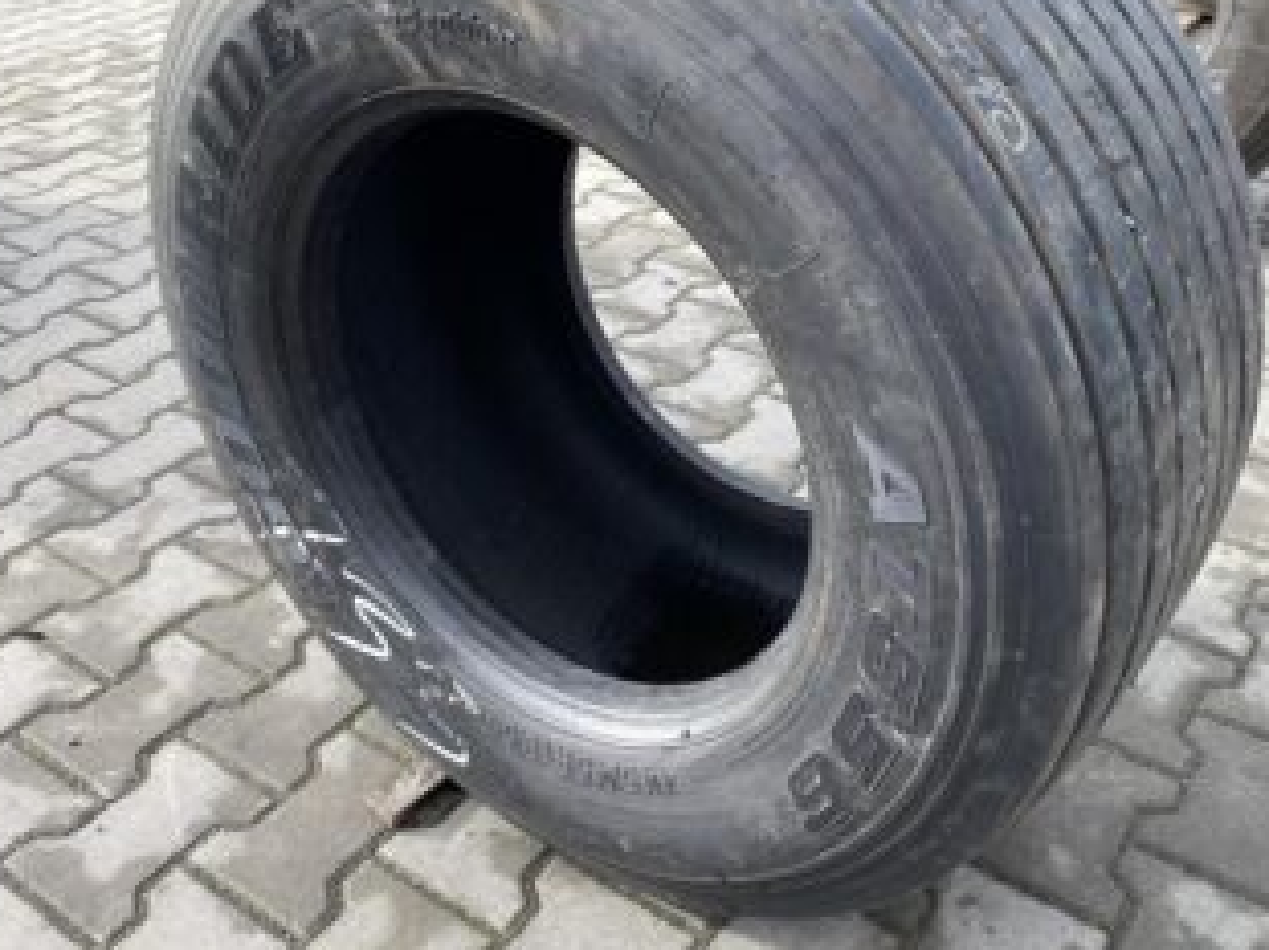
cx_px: 686
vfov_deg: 39.5
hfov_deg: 51.3
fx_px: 1319
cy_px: 377
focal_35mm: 36
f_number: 1.8
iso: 32
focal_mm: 4.25
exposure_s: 1/270
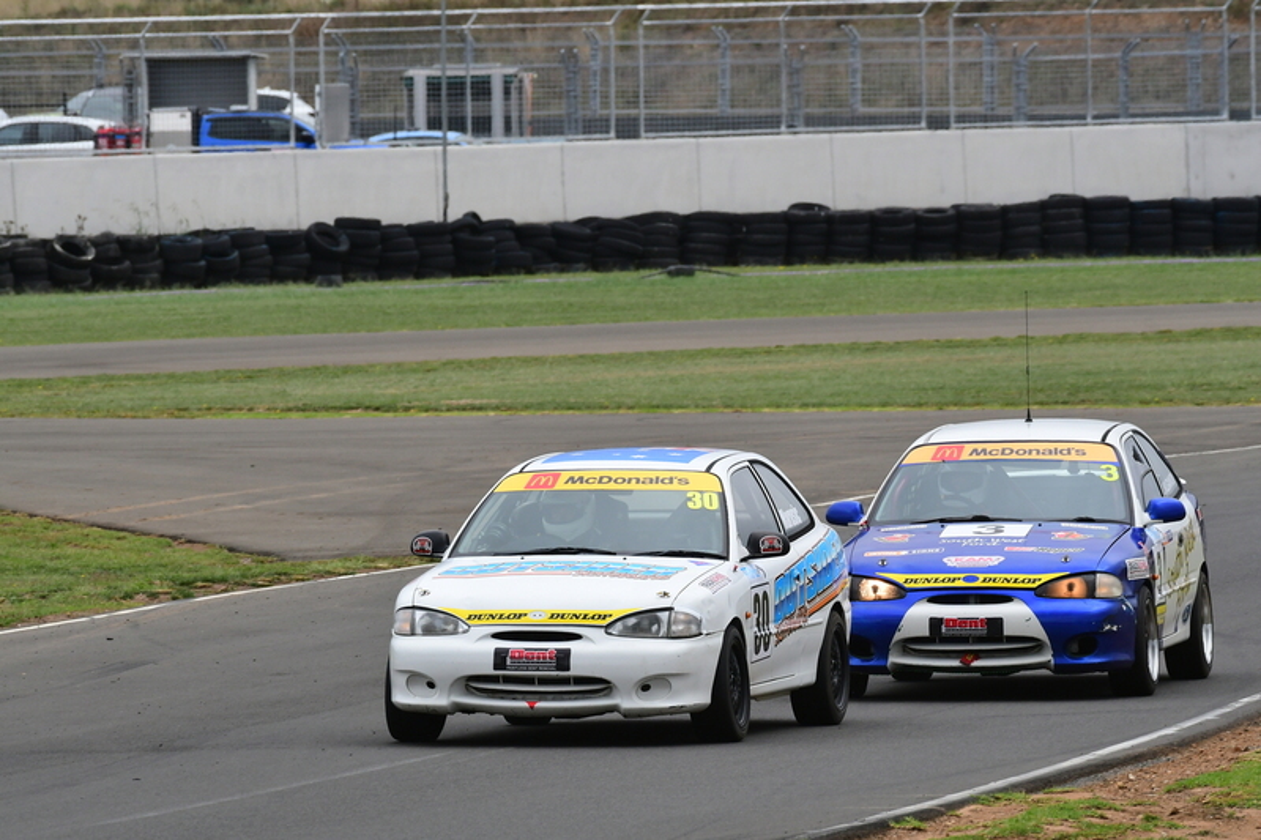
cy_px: 420
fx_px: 17859
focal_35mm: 510
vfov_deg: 2.7
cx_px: 630
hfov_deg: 4.0
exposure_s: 1/640
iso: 640
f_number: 11
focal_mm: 340
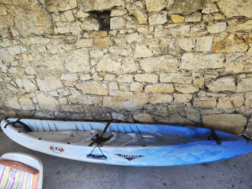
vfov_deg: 58.9
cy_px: 94
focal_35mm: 23
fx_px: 167
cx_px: 126
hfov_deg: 73.9
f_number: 1.69
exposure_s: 1/100
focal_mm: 7.01
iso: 135
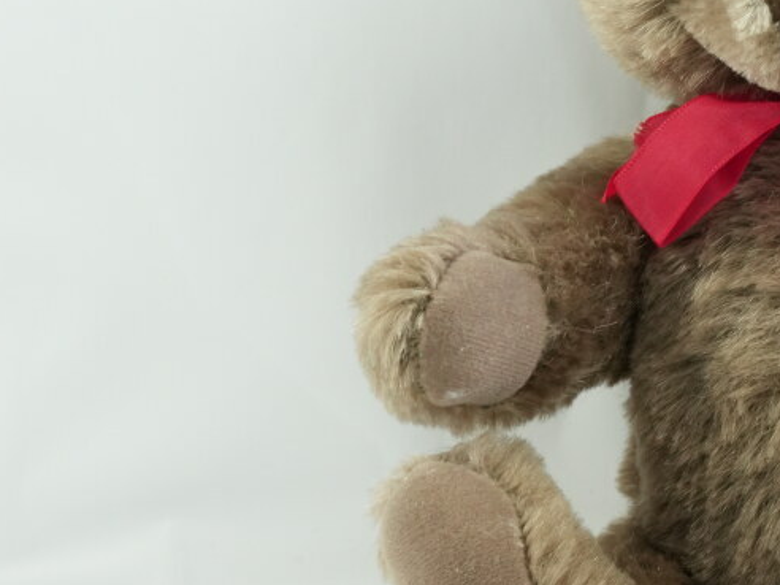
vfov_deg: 6.6
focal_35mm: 225
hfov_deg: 8.7
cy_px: 201
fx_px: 5070
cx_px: 818
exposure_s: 1/40
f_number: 16
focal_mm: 90
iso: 2500
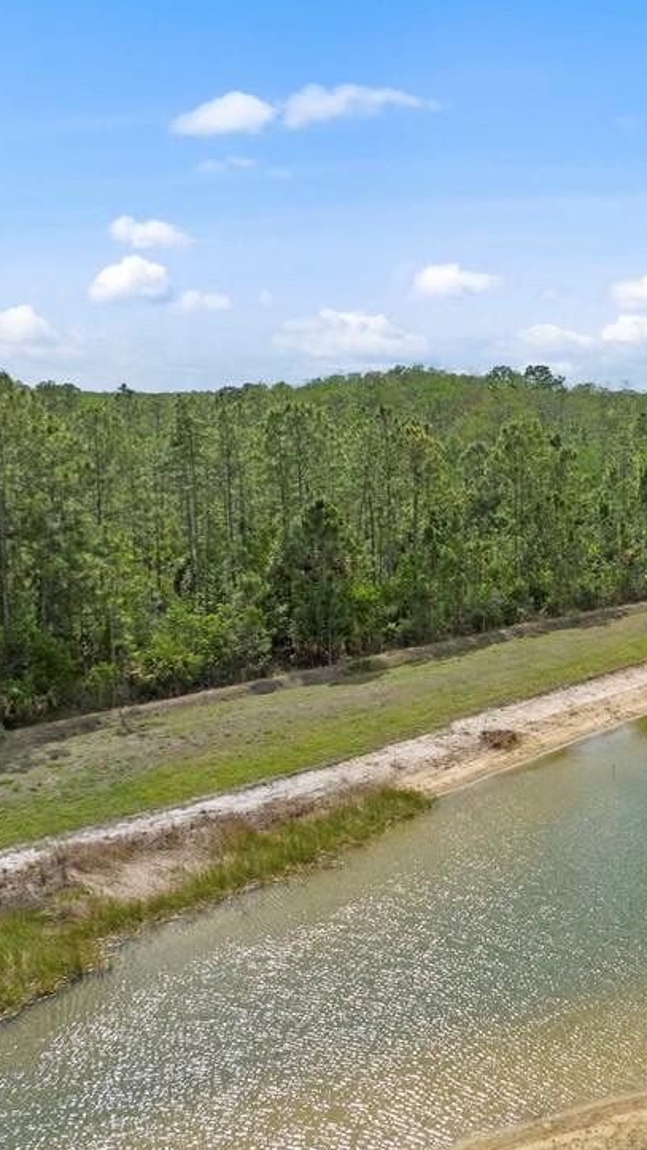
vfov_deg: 54.0
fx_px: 1128
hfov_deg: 29.9
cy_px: 577
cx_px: 641
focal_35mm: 37
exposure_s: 1/4000
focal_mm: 12.29
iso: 130
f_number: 2.8
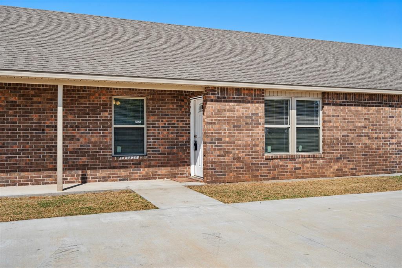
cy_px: 134
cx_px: 201
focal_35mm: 34
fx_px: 380
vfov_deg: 38.9
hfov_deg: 55.8
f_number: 9
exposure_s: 1/200
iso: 100
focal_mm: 34
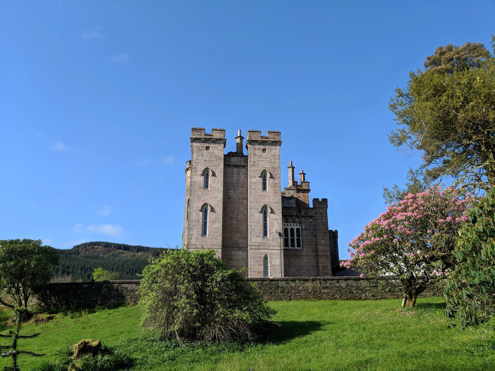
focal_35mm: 27
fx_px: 386
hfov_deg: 65.3
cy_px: 186
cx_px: 248
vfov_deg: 51.4
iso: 52
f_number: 1.8
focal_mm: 4.44
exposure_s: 1/2128
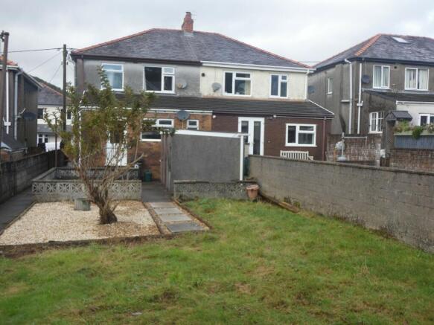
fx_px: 451
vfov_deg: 39.6
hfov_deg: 51.4
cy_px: 162
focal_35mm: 36
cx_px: 217
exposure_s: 1/200
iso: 80
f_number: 3.5
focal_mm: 6.5
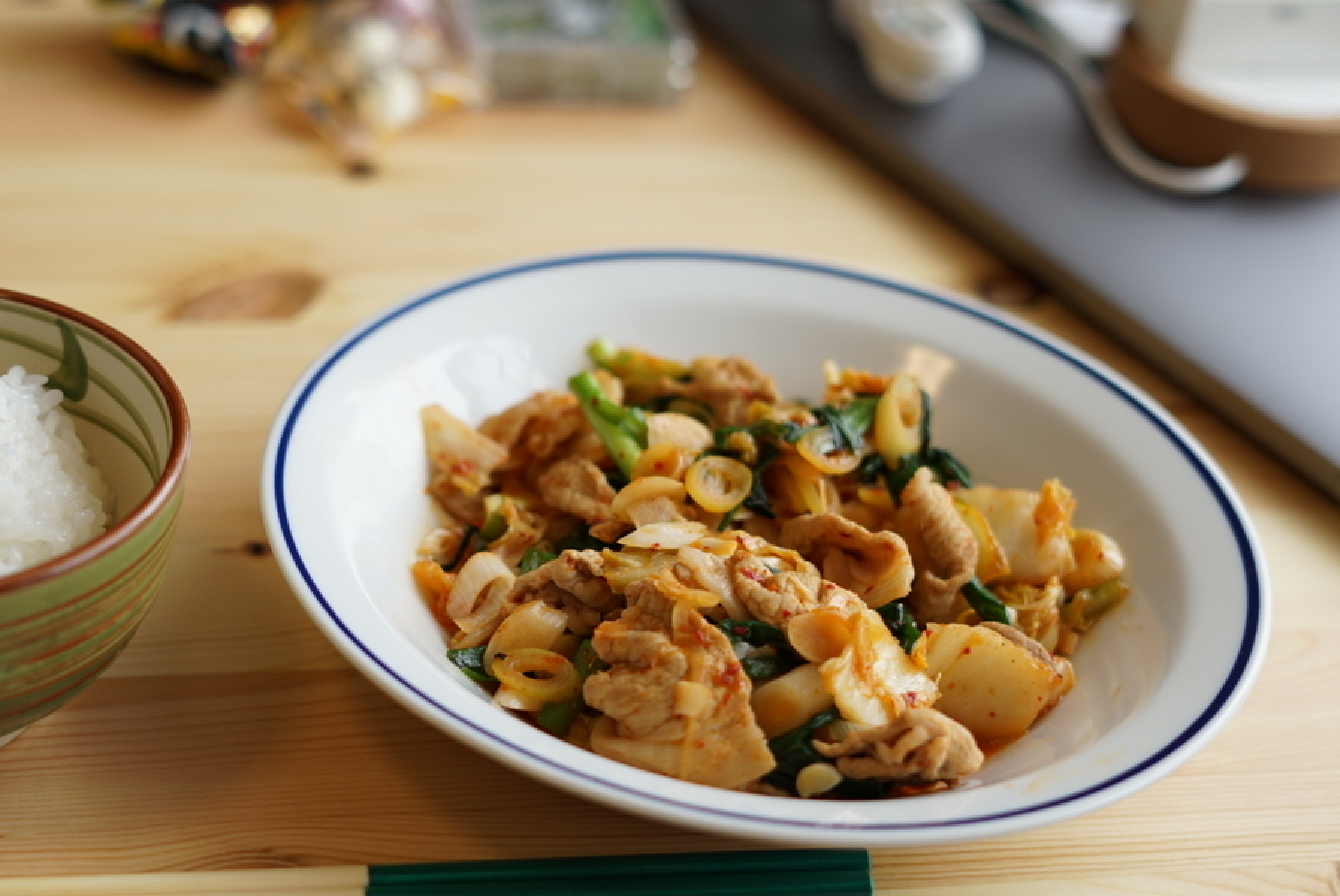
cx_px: 505
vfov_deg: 20.3
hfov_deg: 29.9
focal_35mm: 67
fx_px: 2496
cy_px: 480
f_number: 2.8
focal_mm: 50
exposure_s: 1/80
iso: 100
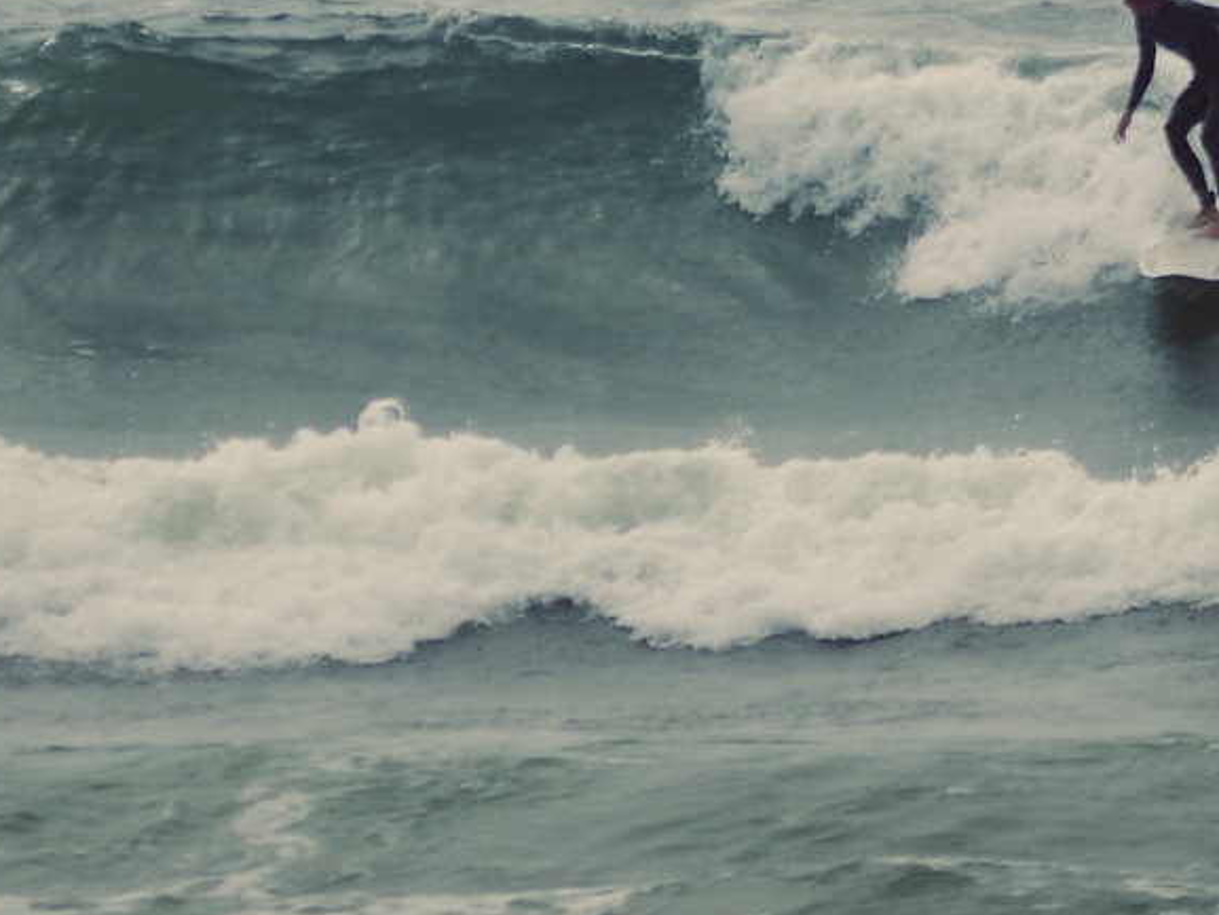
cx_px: 680
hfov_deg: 1.8
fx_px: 39061
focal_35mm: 1109
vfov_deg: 1.3
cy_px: -194
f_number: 5.6
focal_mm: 200
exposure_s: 1/800
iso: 100
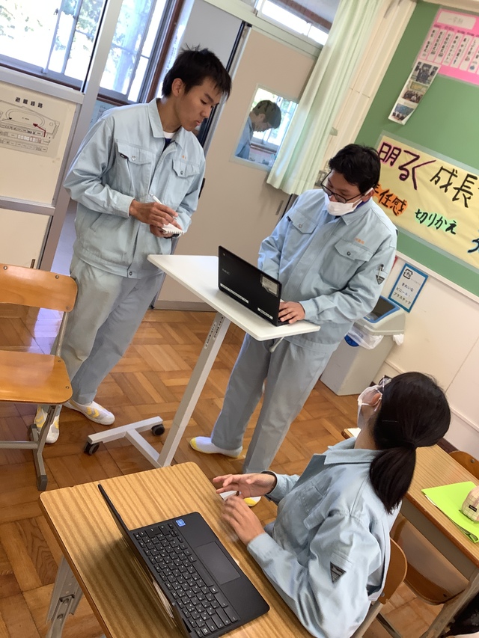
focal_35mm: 31
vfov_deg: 58.3
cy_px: 319
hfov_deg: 45.5
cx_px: 240
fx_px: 572
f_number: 2.4
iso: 64
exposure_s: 1/60
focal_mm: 3.3
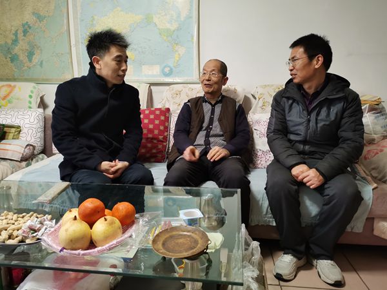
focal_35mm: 27
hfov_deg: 65.3
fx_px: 302
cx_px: 194
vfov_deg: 51.4
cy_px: 145
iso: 400
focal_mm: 5.58
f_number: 1.8
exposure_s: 1/33.3
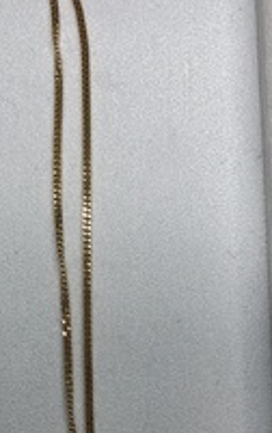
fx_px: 746
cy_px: 326
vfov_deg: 31.8
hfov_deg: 20.5
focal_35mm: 63
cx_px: 76
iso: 20
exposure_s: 1/198
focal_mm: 4
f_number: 1.8
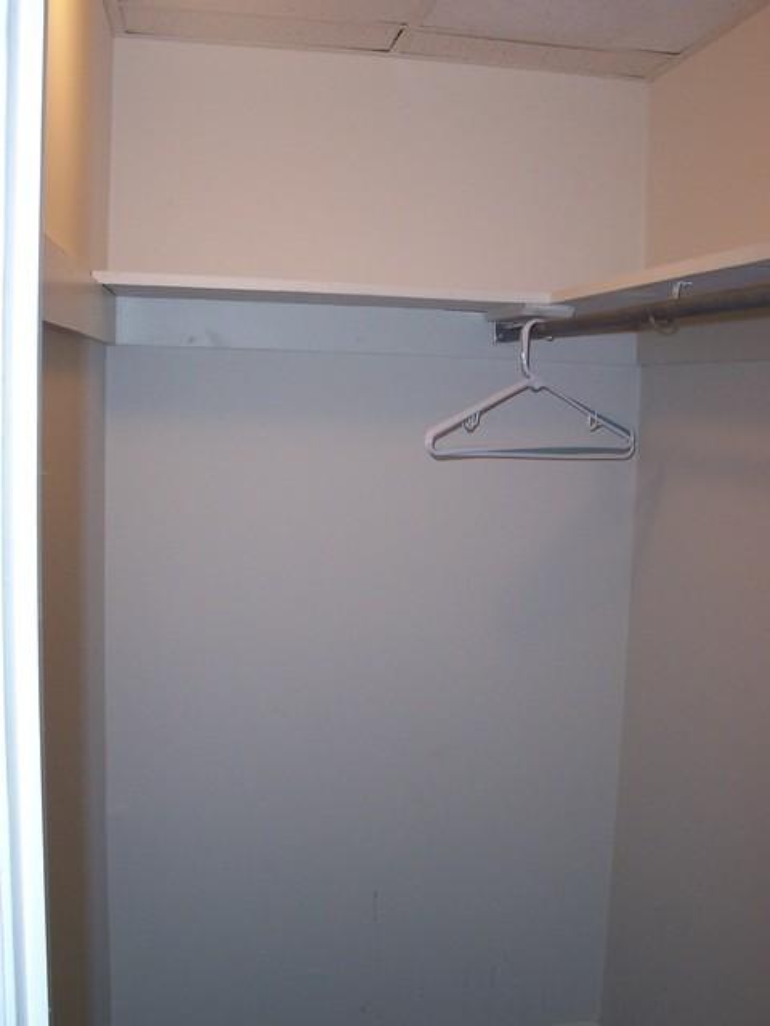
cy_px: 513
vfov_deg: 50.1
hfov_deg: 38.7
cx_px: 385
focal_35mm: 37
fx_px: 1097
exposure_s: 1/60
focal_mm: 5.6
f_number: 2.8
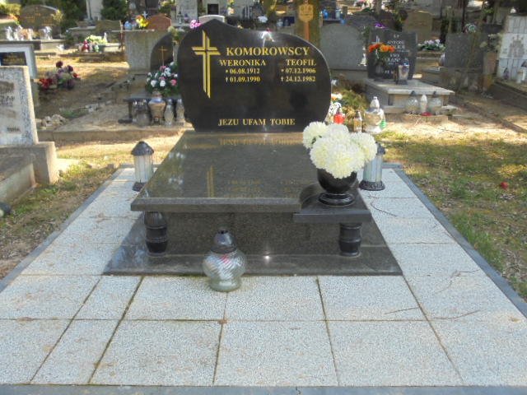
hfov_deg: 54.0
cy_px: 198
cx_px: 264
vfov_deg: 41.8
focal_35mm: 34
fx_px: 518
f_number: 4
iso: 100
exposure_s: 1/125
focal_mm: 6.1
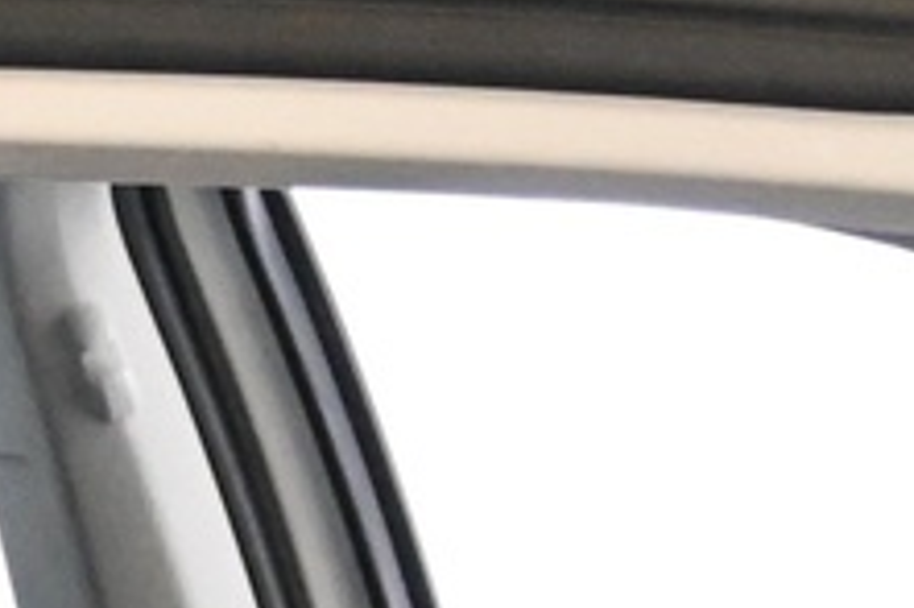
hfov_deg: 6.1
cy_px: 2209
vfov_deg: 3.9
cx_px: -327
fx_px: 8511
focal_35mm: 336
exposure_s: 1/50
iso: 5600
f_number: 4.8
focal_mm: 30.5
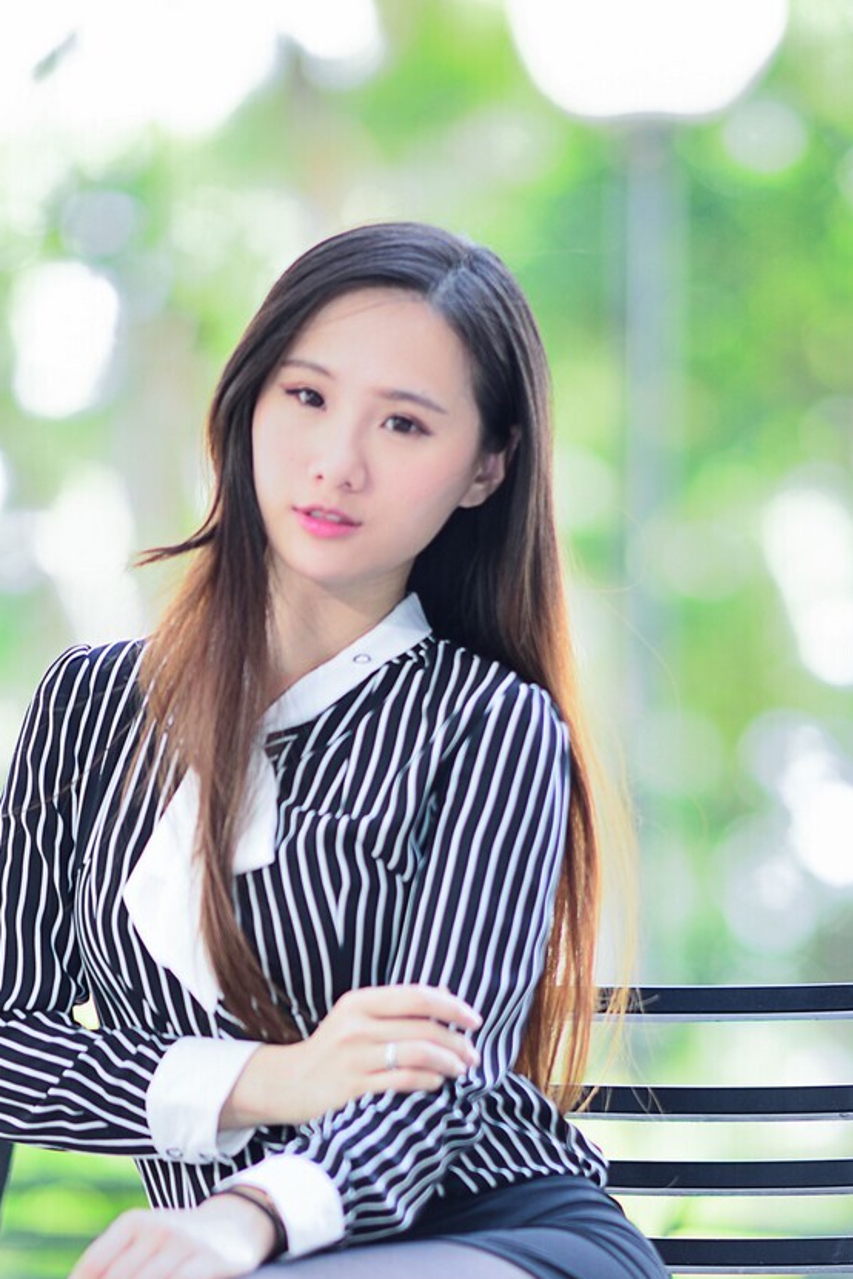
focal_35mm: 253
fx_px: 8984
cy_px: 980
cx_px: 662
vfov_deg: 8.1
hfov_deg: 5.4
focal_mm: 105
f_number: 1.4
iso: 100
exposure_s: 1/500
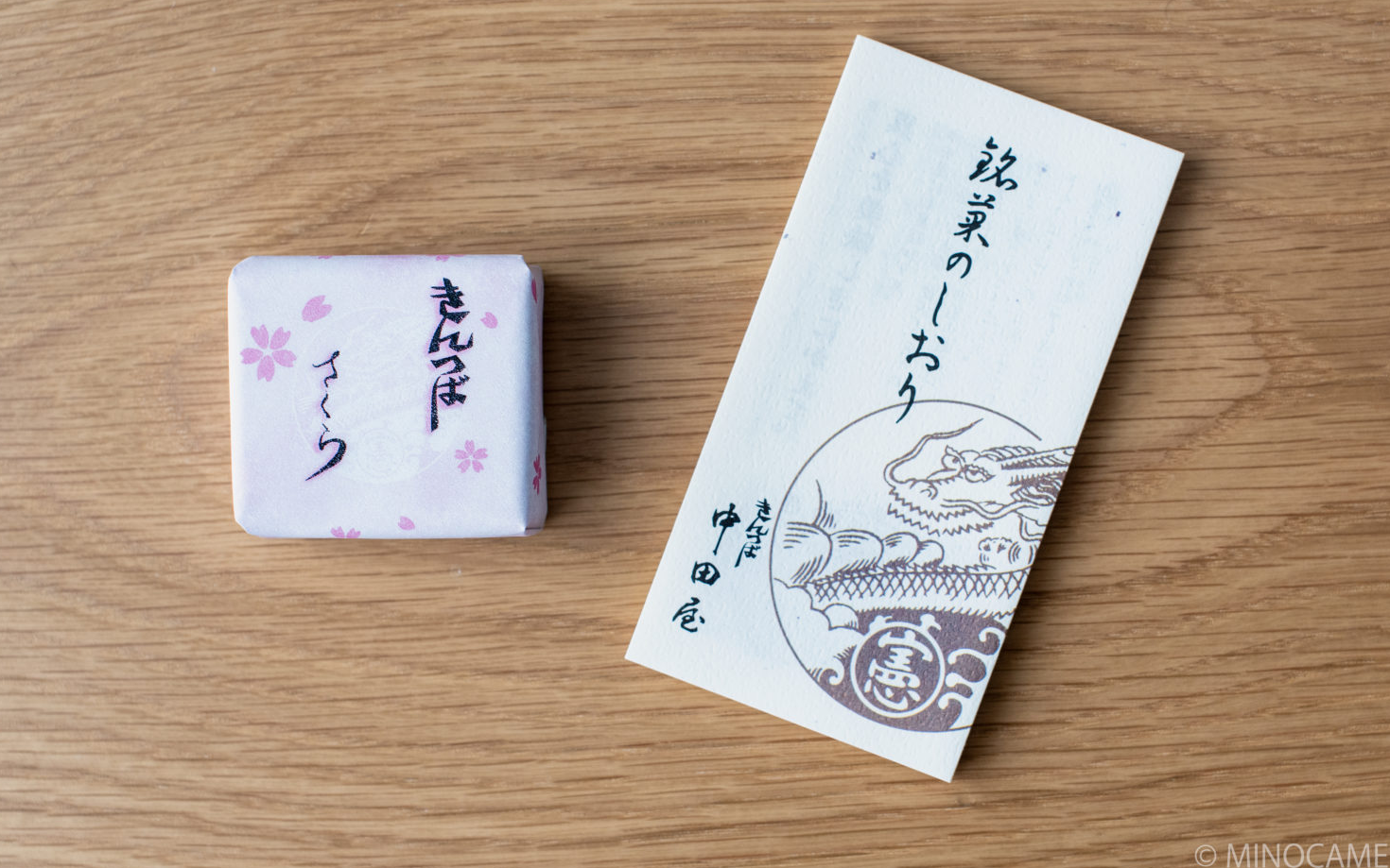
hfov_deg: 38.9
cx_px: 696
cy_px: 417
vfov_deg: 24.9
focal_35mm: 52
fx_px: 1970
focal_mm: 50
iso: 125
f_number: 4.5
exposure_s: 1/20
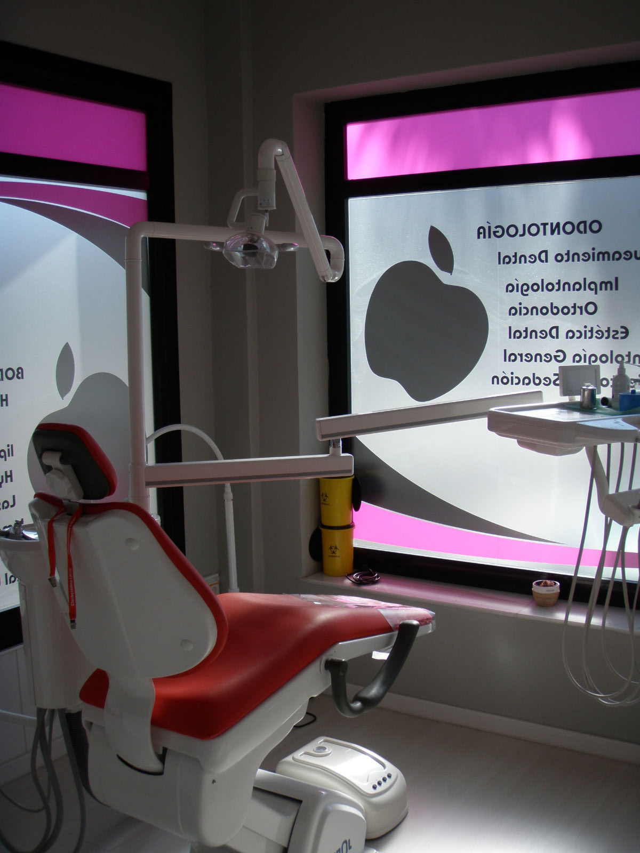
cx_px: 320
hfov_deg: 37.7
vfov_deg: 49.0
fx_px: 937
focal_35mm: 38
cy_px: 426
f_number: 3.5
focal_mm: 6.7
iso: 64
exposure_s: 1/250
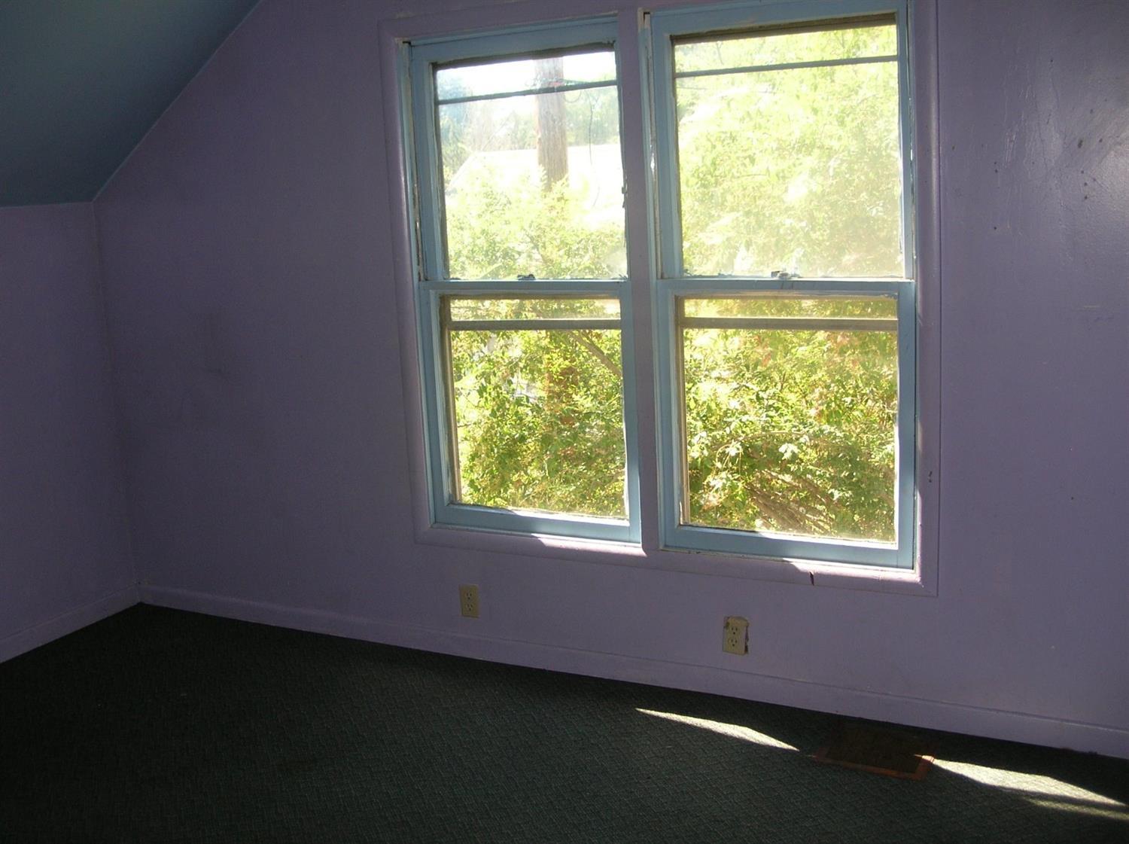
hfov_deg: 51.4
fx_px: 1173
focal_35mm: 36
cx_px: 564
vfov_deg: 39.6
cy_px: 422
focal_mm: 6
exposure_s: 1/91.1
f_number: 2.7
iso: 50
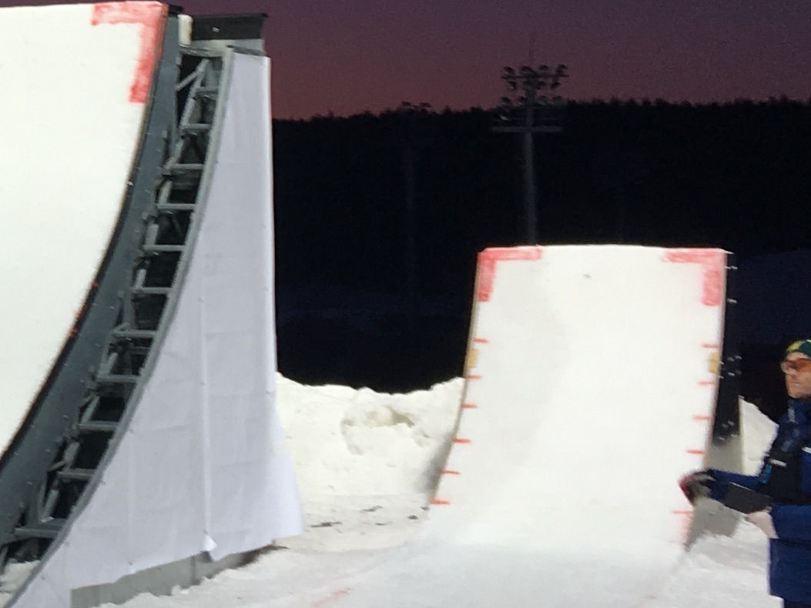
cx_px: -376
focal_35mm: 111
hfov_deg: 16.3
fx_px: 2601
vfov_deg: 13.2
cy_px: 74
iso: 25
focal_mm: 4.15
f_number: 2.2
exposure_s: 1/126
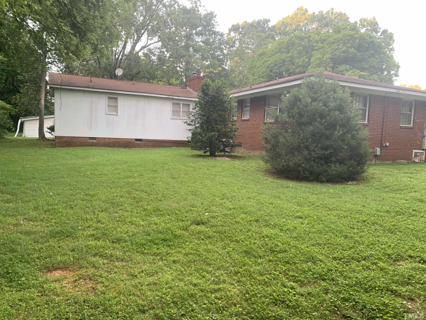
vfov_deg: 53.1
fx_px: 320
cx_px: 213
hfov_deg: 67.3
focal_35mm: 26
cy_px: 160
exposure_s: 1/117
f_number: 1.8
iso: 100
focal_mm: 4.25
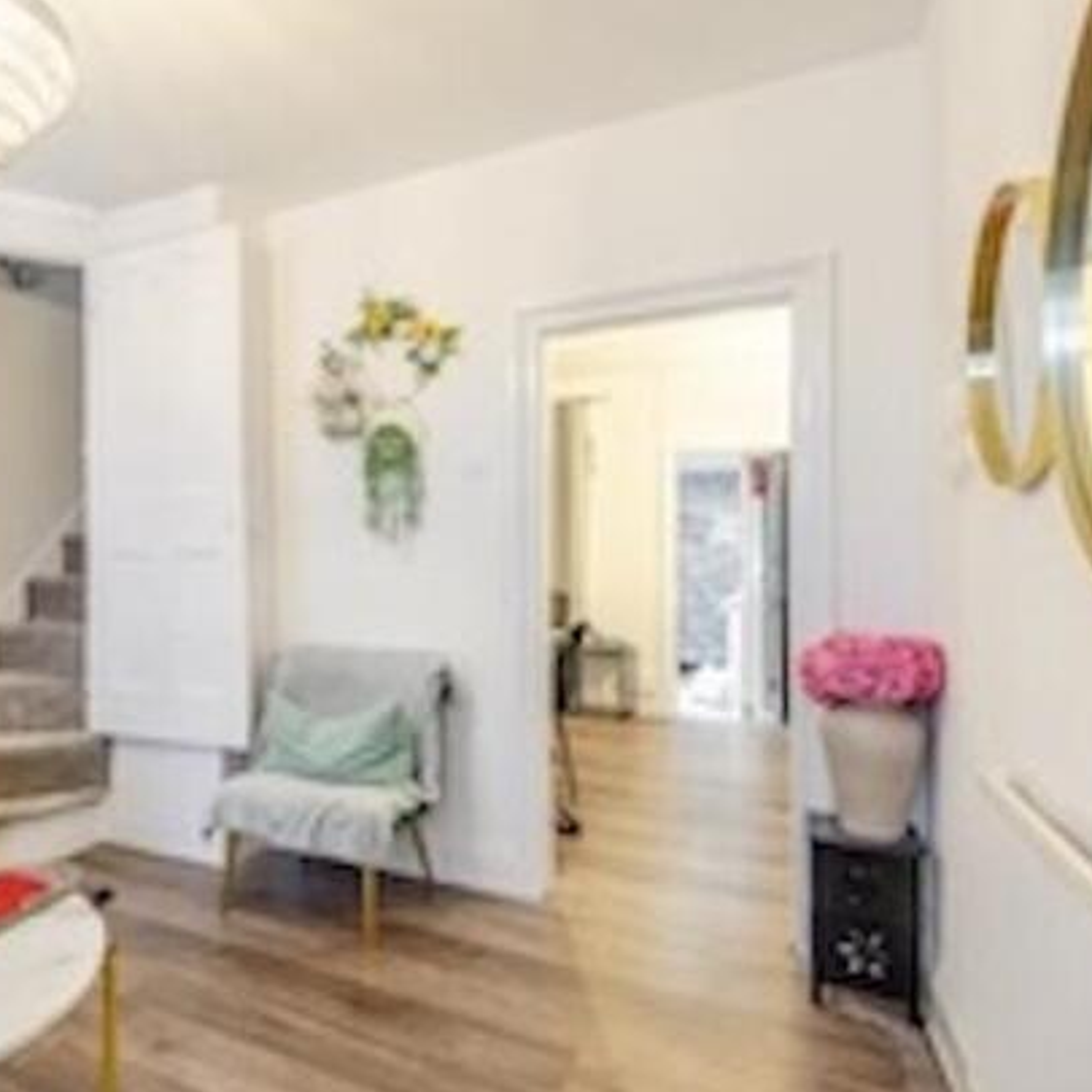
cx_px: 289
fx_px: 785
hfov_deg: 65.8
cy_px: 568
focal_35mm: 22
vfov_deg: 69.6
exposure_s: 1/2
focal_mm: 16
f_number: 8
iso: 100
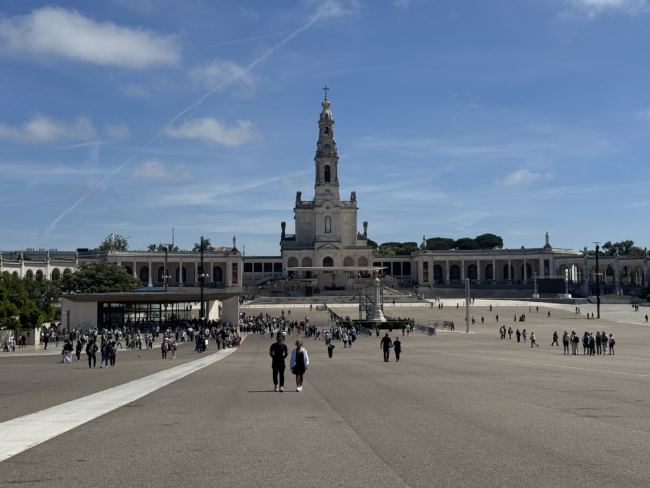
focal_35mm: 48
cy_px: 244
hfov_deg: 39.6
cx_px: 325
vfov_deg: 30.3
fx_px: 902
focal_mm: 6.76
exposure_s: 1/7937
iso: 64
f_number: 1.78
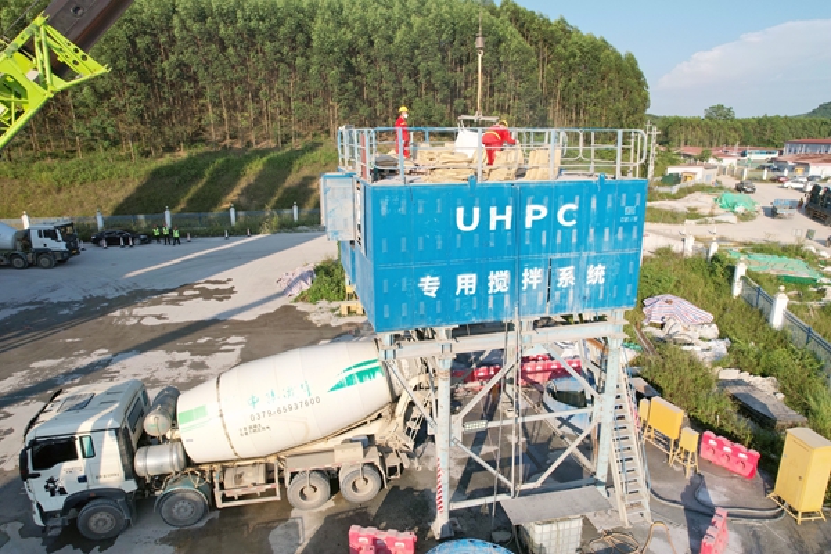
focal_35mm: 22
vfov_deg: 57.2
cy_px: 277
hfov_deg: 78.6
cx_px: 416
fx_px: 508
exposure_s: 1/1600
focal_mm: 8.38
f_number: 2.8
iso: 130
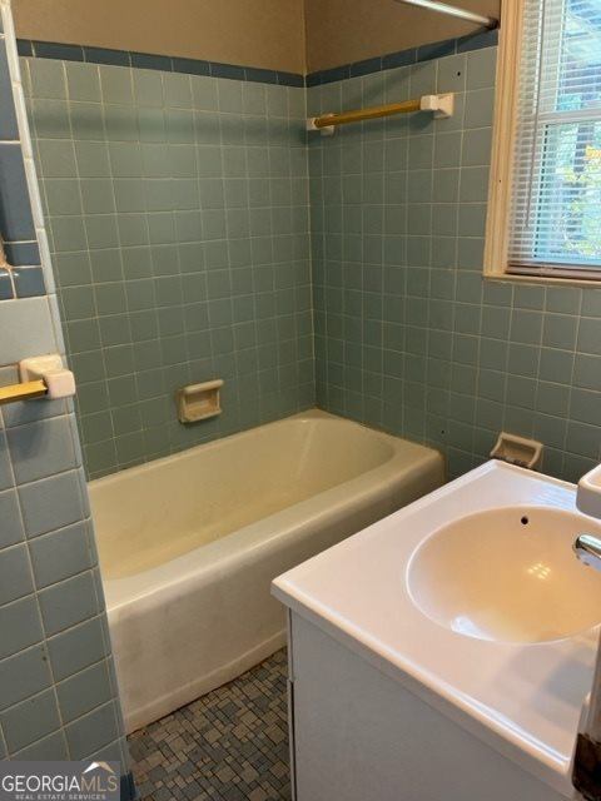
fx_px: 602
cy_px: 400
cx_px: 300
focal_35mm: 26
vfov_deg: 67.3
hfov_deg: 53.1
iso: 80
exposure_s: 1/120
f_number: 1.6
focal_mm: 5.1
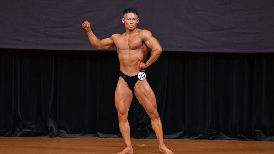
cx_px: 137
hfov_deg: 7.2
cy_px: 68
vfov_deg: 4.1
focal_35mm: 300
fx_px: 2180
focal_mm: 190
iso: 4000
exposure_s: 1/400
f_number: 5.6
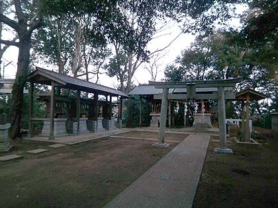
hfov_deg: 73.9
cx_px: 139
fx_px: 185
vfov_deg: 58.9
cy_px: 104
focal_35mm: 23
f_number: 2.8
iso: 200
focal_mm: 3.8
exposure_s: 1/8
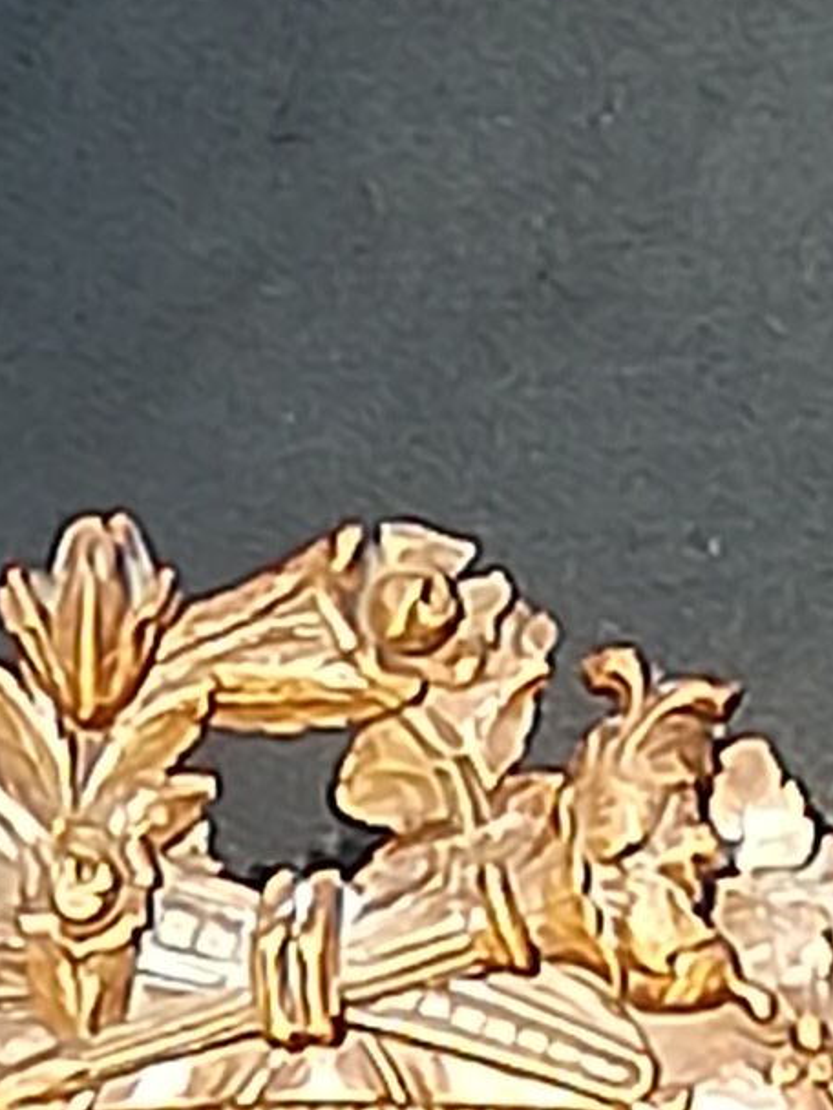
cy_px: 3843
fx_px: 12898
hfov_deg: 3.7
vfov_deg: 4.6
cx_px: 632
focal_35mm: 402
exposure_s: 1/100
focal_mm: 3.81
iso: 50
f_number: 2.2
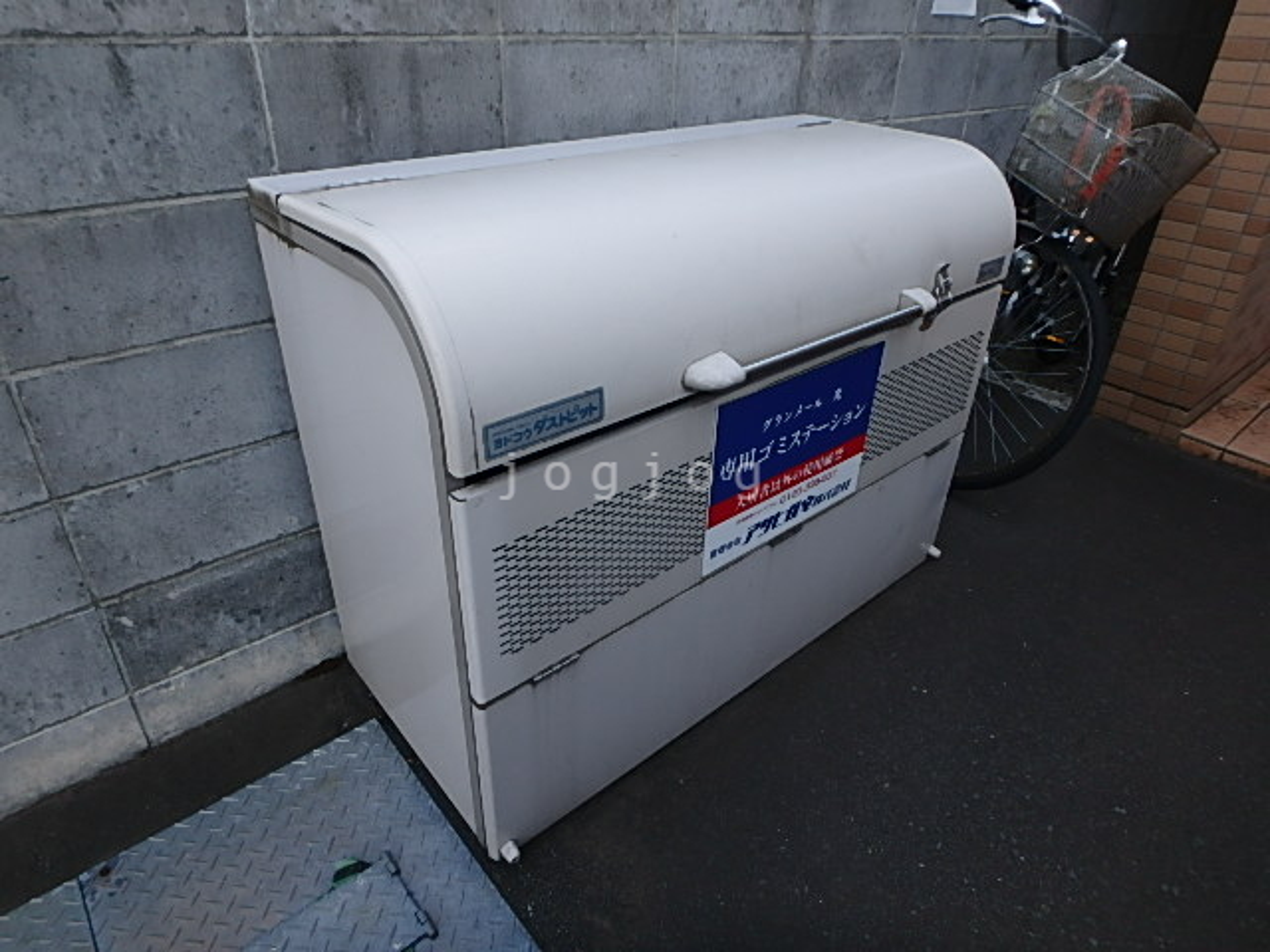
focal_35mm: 21
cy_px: 476
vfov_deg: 63.4
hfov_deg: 79.0
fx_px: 770
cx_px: 635
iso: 125
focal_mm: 3.7
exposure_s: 1/320
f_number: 3.5
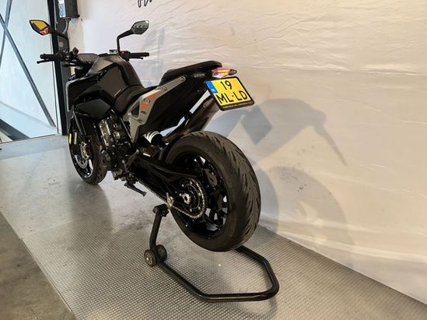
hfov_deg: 63.1
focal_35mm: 28
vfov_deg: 49.7
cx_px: 180
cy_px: 153
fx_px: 345
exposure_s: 1/47
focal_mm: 6.86
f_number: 1.78
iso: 50
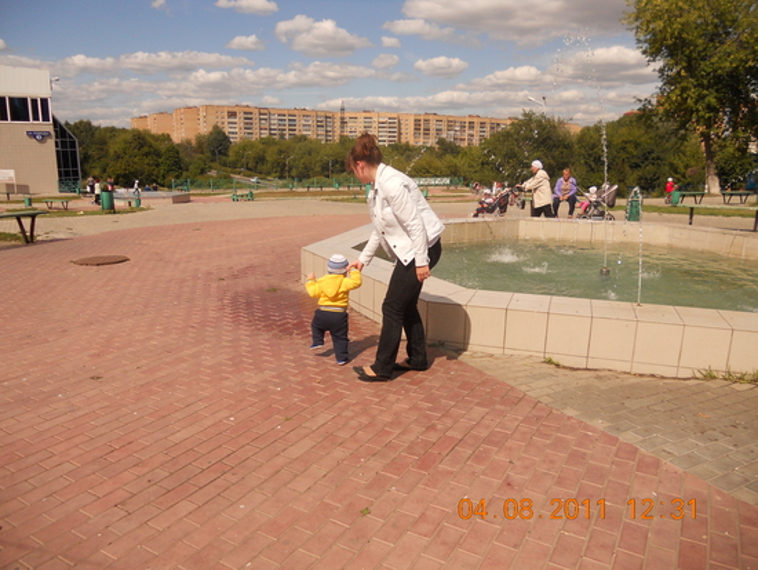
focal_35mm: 27
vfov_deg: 51.4
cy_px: 285
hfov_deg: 65.3
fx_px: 591
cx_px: 379
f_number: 8
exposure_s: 1/250
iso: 80
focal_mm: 4.9
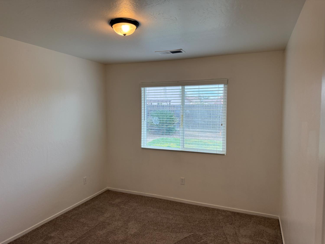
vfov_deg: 56.8
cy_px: 122
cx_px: 162
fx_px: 225
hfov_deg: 71.6
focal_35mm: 24
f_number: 1.78
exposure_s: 1/240
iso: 160
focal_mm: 6.76
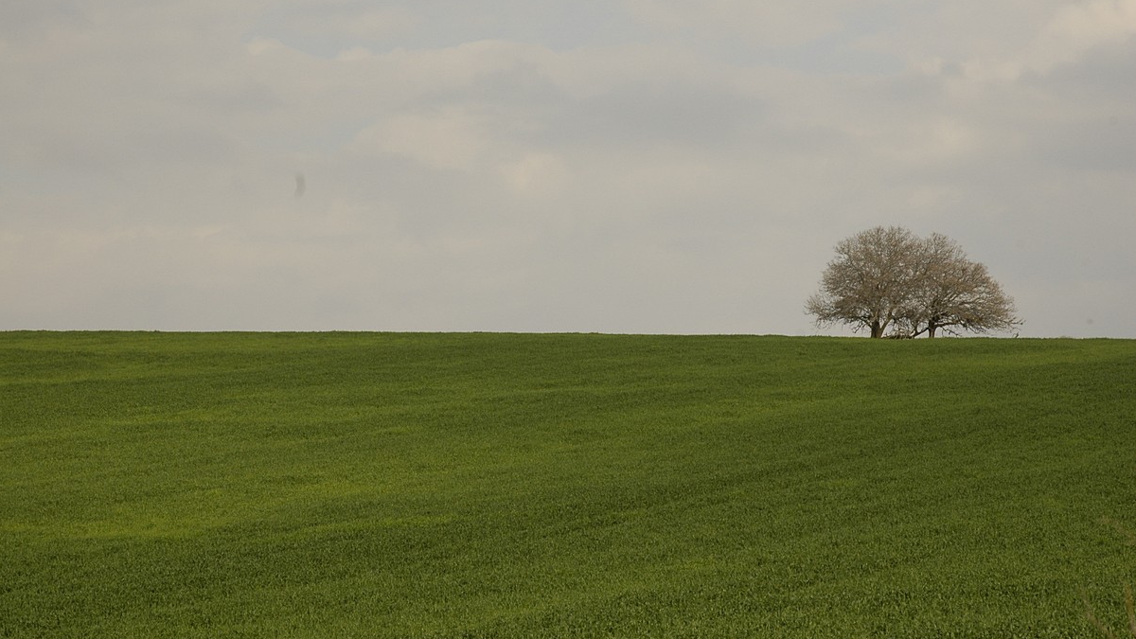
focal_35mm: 126
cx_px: 568
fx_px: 3795
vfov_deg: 9.6
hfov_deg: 17.0
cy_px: 281
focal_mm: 80
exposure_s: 1/400
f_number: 10
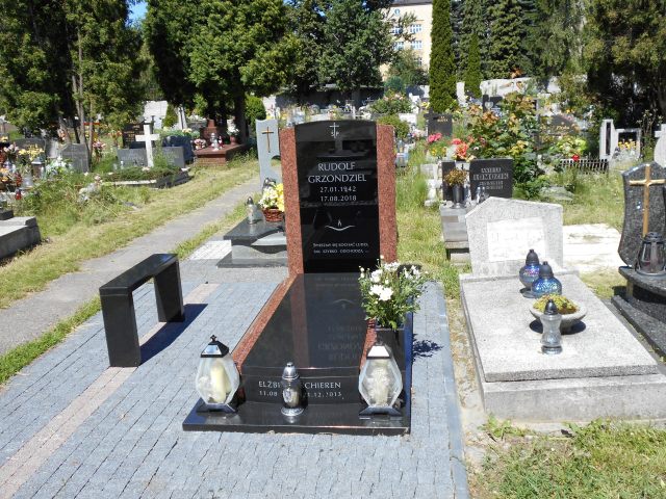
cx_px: 333
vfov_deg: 41.8
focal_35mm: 34
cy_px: 250
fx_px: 654
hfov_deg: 54.0
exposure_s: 1/640
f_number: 3.6
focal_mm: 5.8
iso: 80
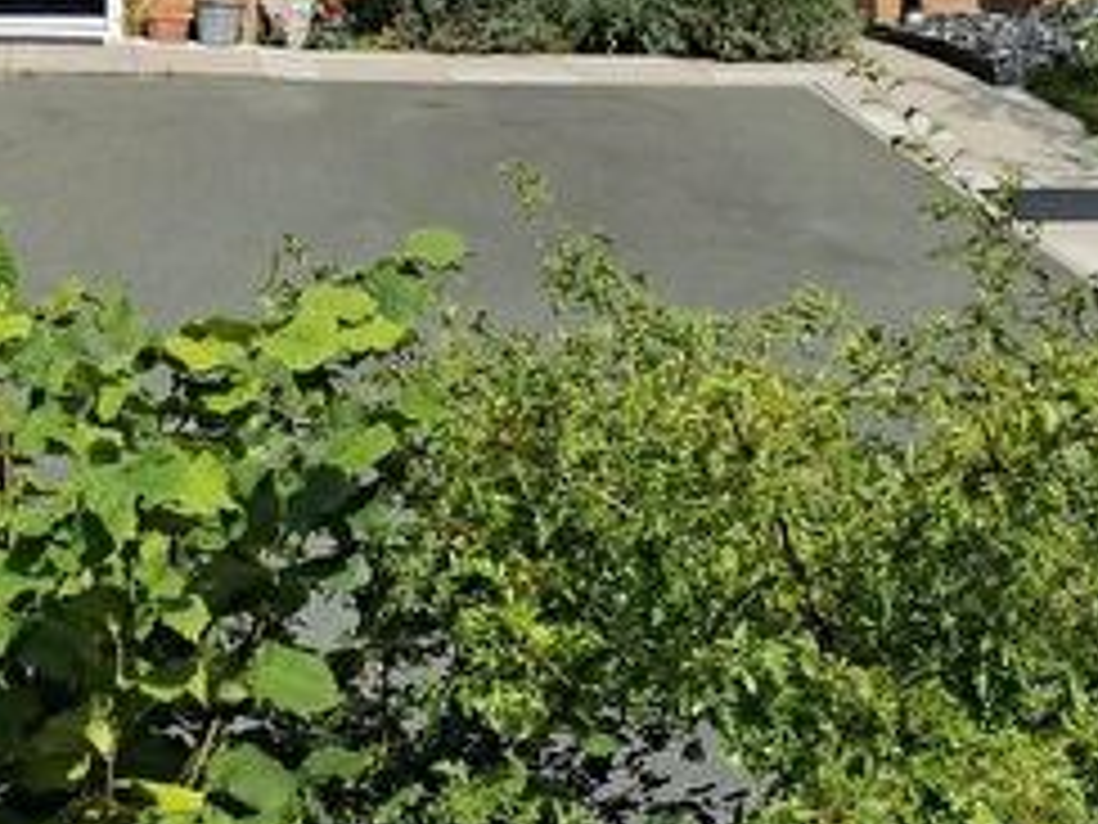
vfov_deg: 15.6
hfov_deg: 20.8
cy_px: -313
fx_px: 2823
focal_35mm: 89
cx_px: -158
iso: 50
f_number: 1.8
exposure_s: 1/4386
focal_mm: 5.58
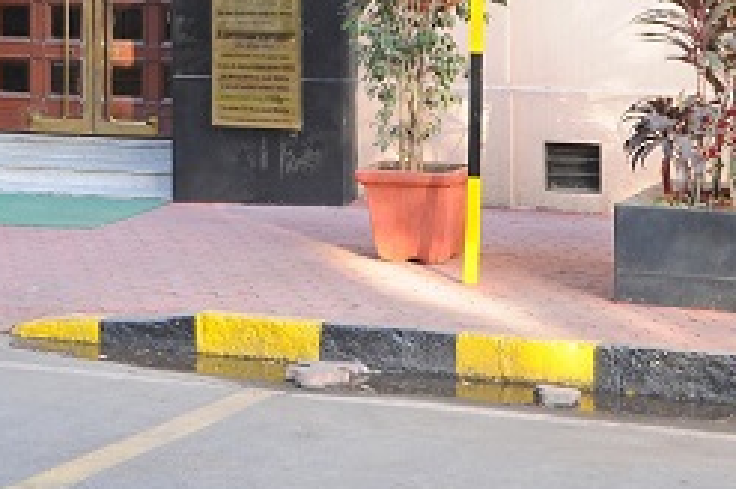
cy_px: -218
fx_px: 1490
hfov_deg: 26.8
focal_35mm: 73
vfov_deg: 17.0
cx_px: 77
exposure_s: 1/3
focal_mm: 24
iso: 200
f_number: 11
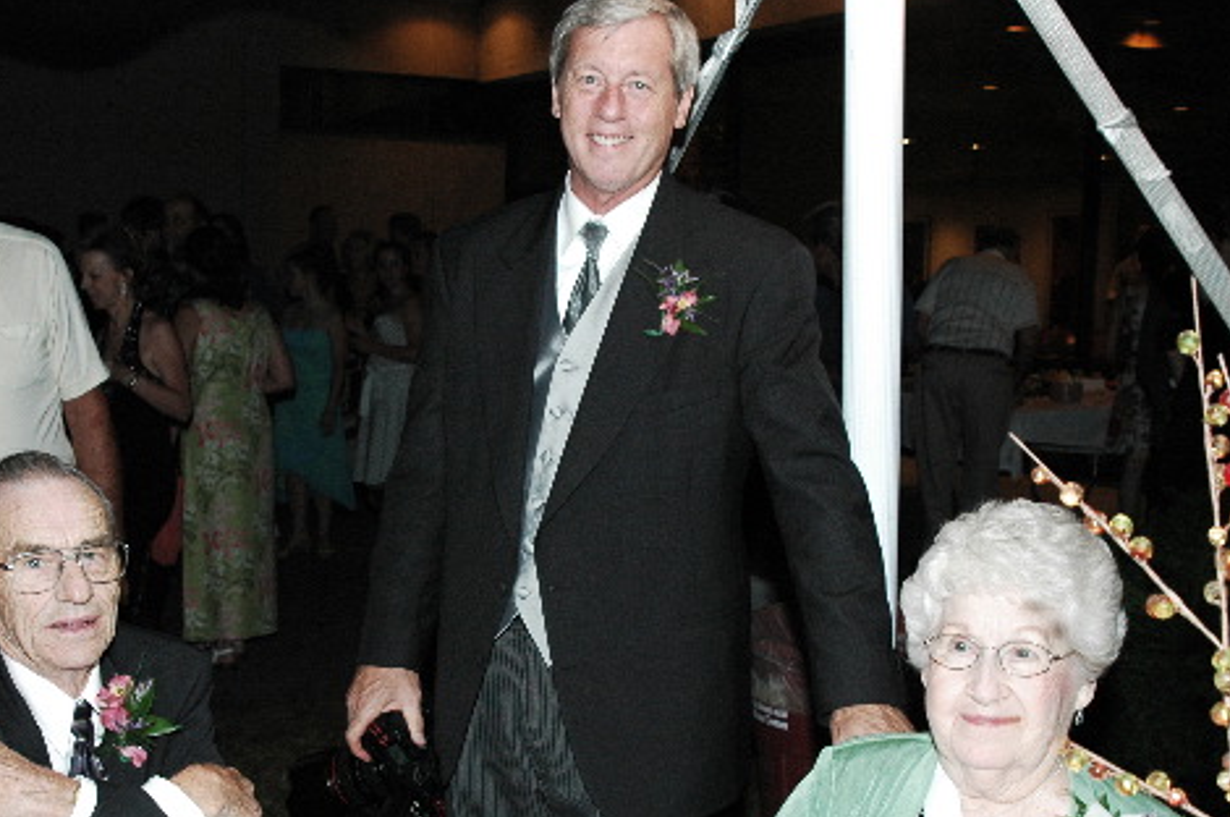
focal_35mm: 49
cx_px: 534
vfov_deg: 27.4
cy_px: 501
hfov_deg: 40.3
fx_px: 1672
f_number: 5.6
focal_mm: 24
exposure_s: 1/60
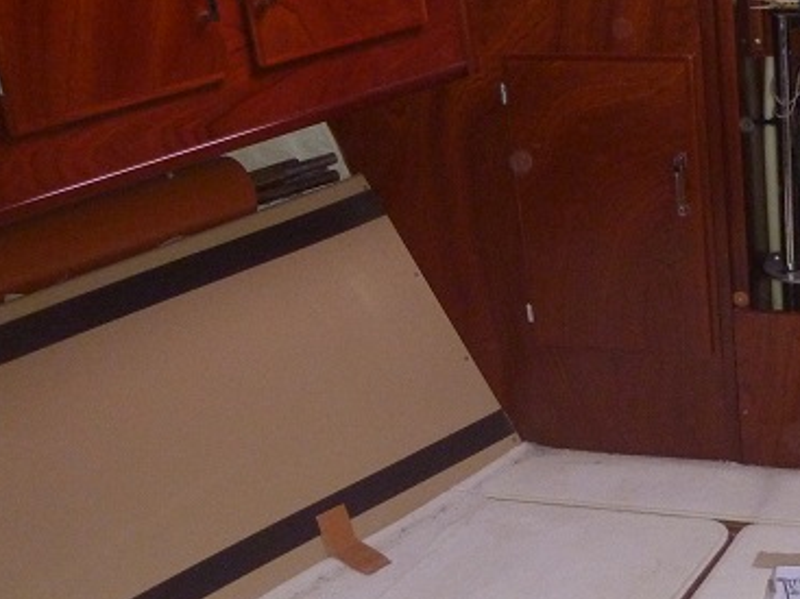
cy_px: 362
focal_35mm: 61
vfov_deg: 24.0
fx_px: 1409
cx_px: 763
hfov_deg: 29.9
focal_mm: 4.9
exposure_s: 1/30
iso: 400
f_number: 3.3
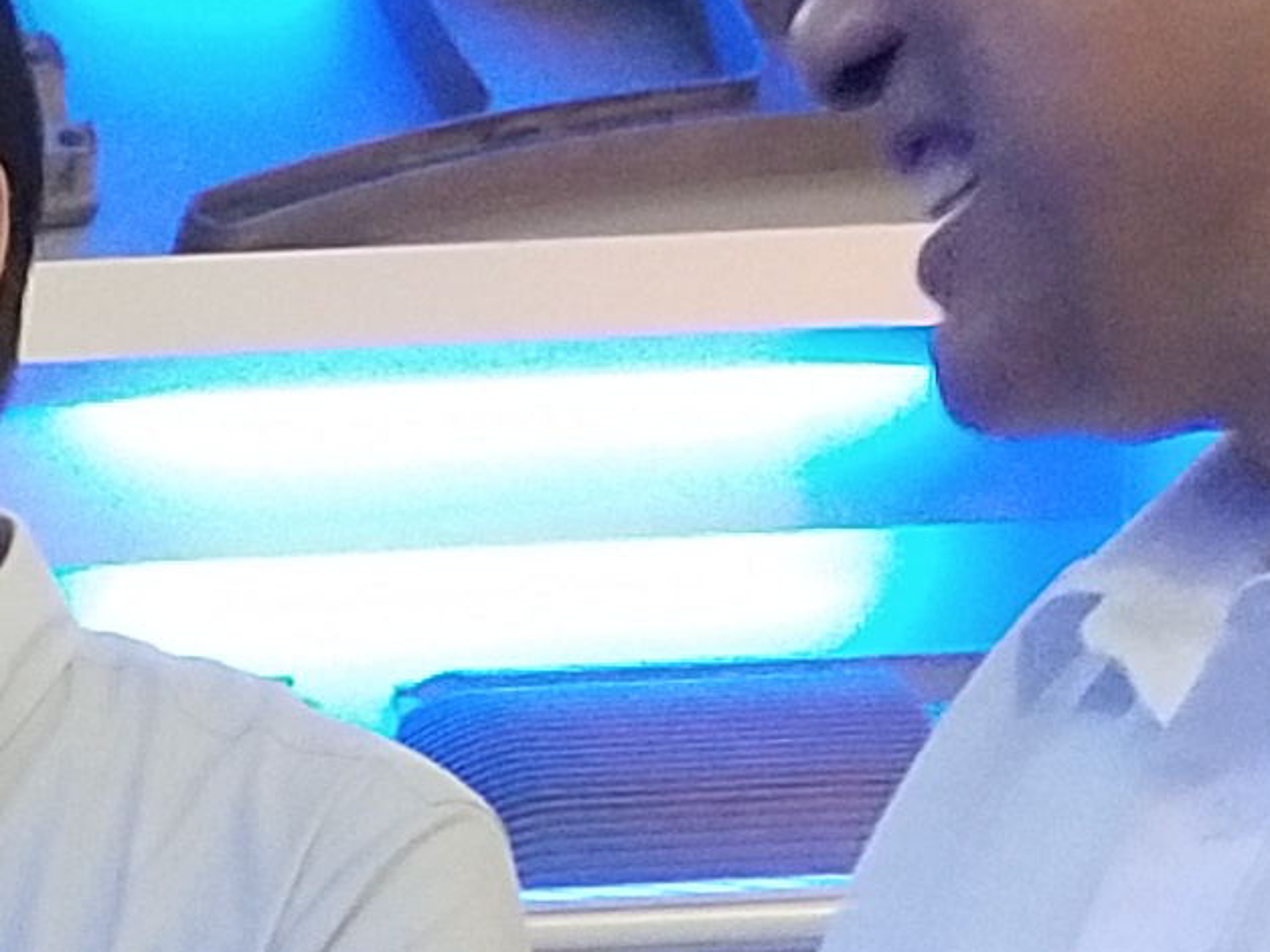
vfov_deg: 7.2
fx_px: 7079
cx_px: -1620
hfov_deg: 9.3
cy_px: 2291
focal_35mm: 193
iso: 600
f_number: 1.8
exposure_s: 1/33.3
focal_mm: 3.95
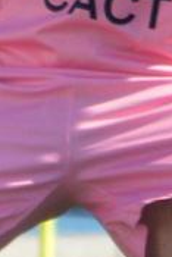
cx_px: -616
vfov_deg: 0.7
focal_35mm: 2820
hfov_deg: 0.5
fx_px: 20169
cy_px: -80
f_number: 8
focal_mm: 220
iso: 400
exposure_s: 1/640
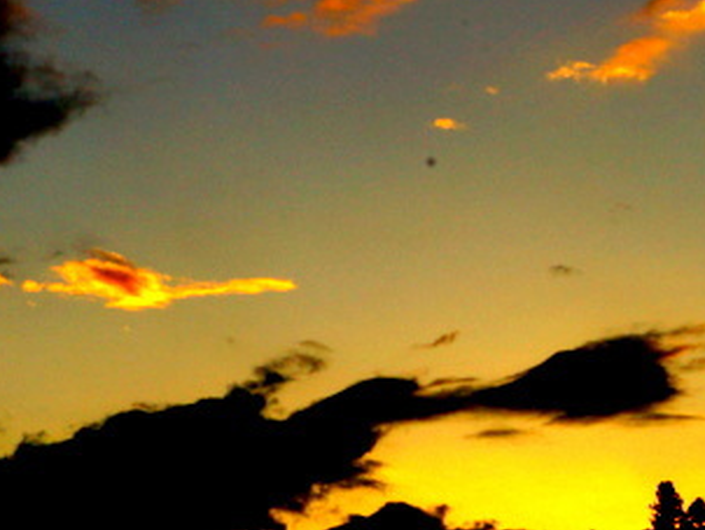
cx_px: 717
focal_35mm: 107
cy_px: 406
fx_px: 2181
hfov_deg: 17.9
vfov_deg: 13.8
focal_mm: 28
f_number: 29
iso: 100
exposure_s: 1/50
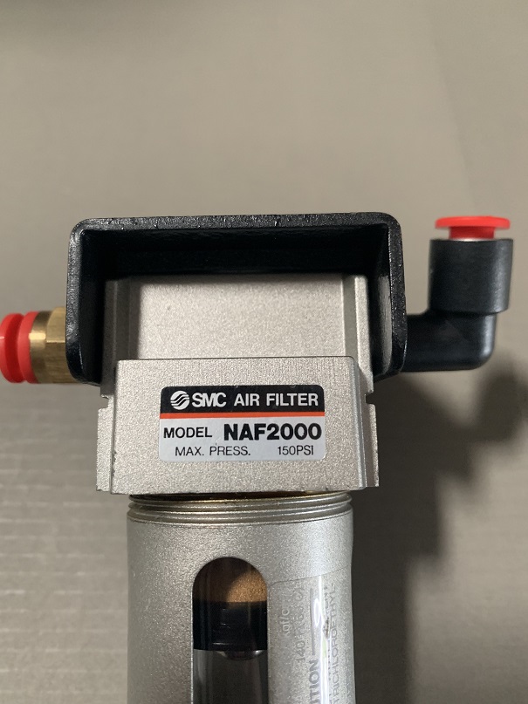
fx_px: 529
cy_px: 352
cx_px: 264
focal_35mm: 26
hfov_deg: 53.1
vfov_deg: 67.3
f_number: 1.8
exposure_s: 1/60
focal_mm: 4.25
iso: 320
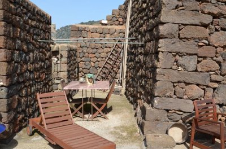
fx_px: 225
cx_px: 113
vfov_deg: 36.6
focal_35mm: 36
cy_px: 74
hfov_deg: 53.3
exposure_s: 1/250
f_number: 8
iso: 110
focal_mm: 24
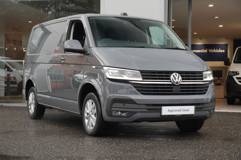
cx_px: 120
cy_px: 80
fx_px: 462
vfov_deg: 19.7
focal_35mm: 69
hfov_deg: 29.3
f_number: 5.6
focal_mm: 46
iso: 500
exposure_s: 1/200
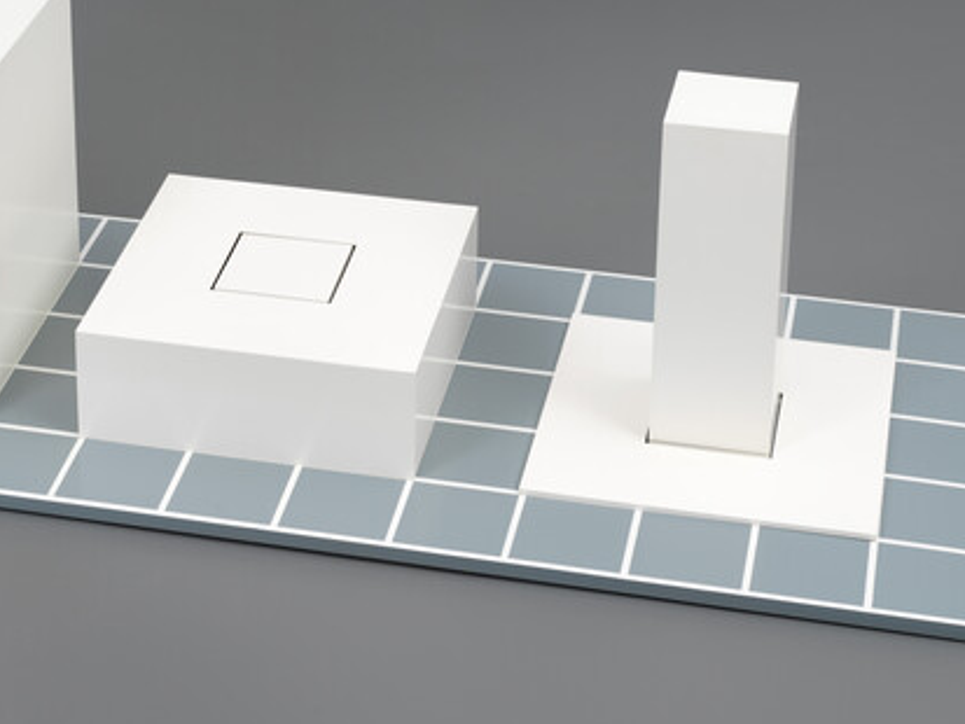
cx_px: 270
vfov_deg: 14.2
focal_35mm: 104
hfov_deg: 18.8
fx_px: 2900
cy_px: 318
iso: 64
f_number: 13
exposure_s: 1/125
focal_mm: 80
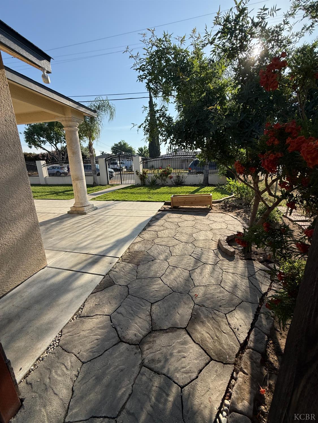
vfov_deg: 102.1
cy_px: 212
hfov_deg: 85.7
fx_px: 171
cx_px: 159
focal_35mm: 14
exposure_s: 1/2165
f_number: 2.2
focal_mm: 2.22
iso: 80
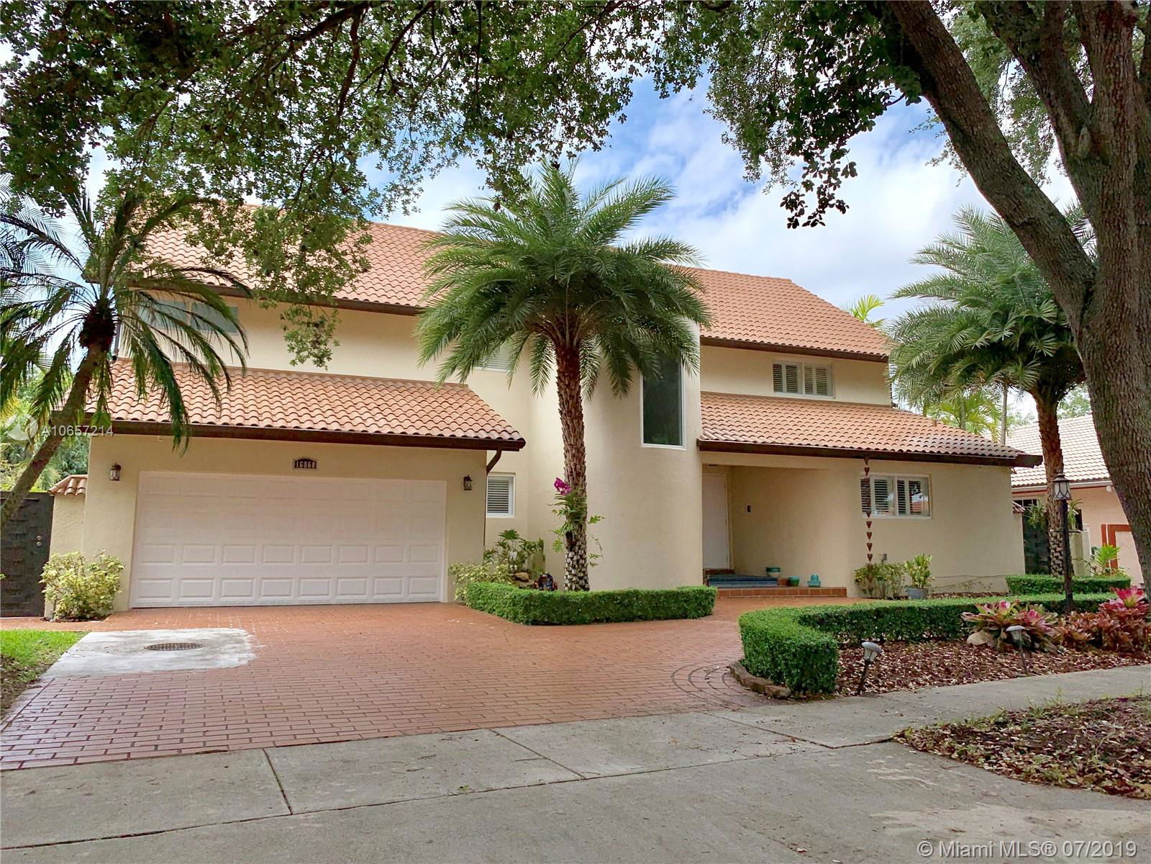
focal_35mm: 26
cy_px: 432
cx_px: 576
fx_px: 865
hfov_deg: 67.3
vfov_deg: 53.1
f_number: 1.8
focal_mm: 4.25
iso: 25
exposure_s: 1/3289
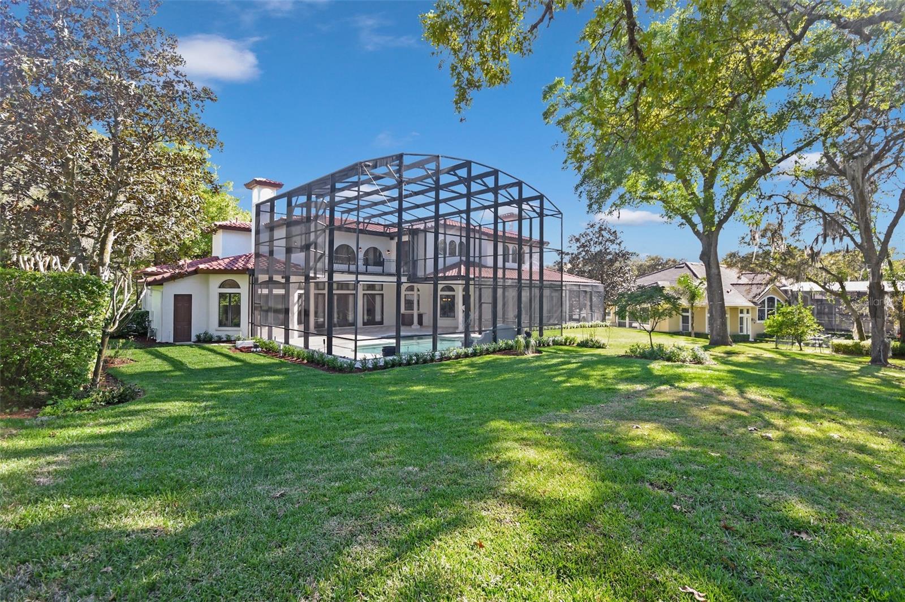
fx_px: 377
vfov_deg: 77.3
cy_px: 301
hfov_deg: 100.4
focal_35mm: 15
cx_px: 452
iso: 250
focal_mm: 10
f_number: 10
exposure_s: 1/60
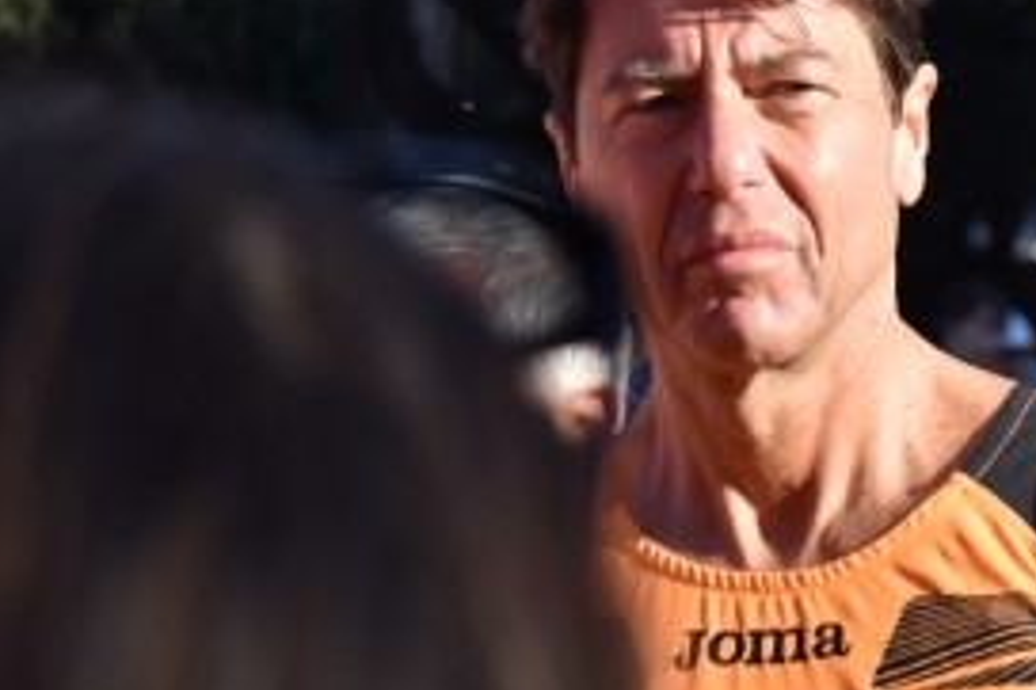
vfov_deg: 4.9
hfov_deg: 7.3
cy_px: 8
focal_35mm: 281
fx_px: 8084
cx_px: 708
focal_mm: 85
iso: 320
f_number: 7.1
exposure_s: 1/800
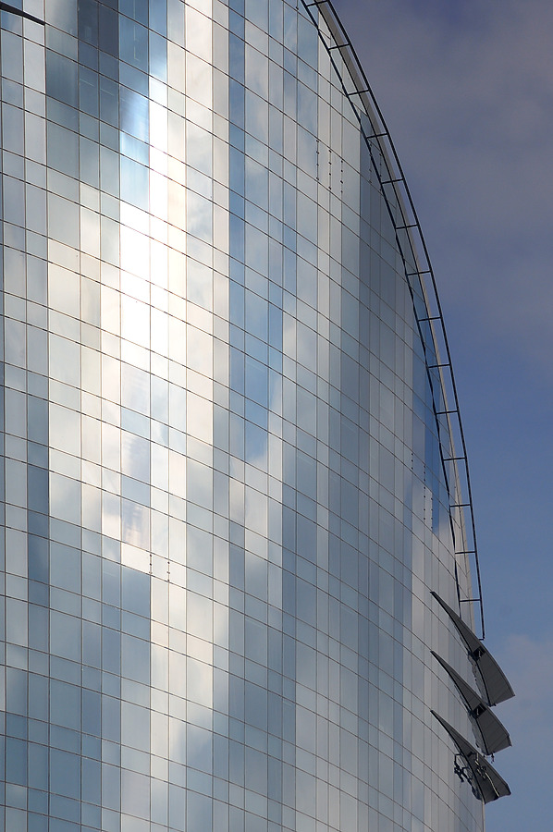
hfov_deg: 7.6
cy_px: 416
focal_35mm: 180
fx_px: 4157
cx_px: 276
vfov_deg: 11.4
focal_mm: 120
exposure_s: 1/1250
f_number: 9
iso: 200
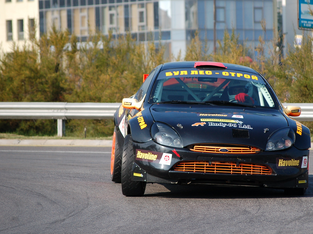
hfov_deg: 7.1
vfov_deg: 5.4
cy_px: 114
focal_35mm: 278
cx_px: 204
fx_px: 2511
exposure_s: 1/1000
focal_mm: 125
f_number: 5
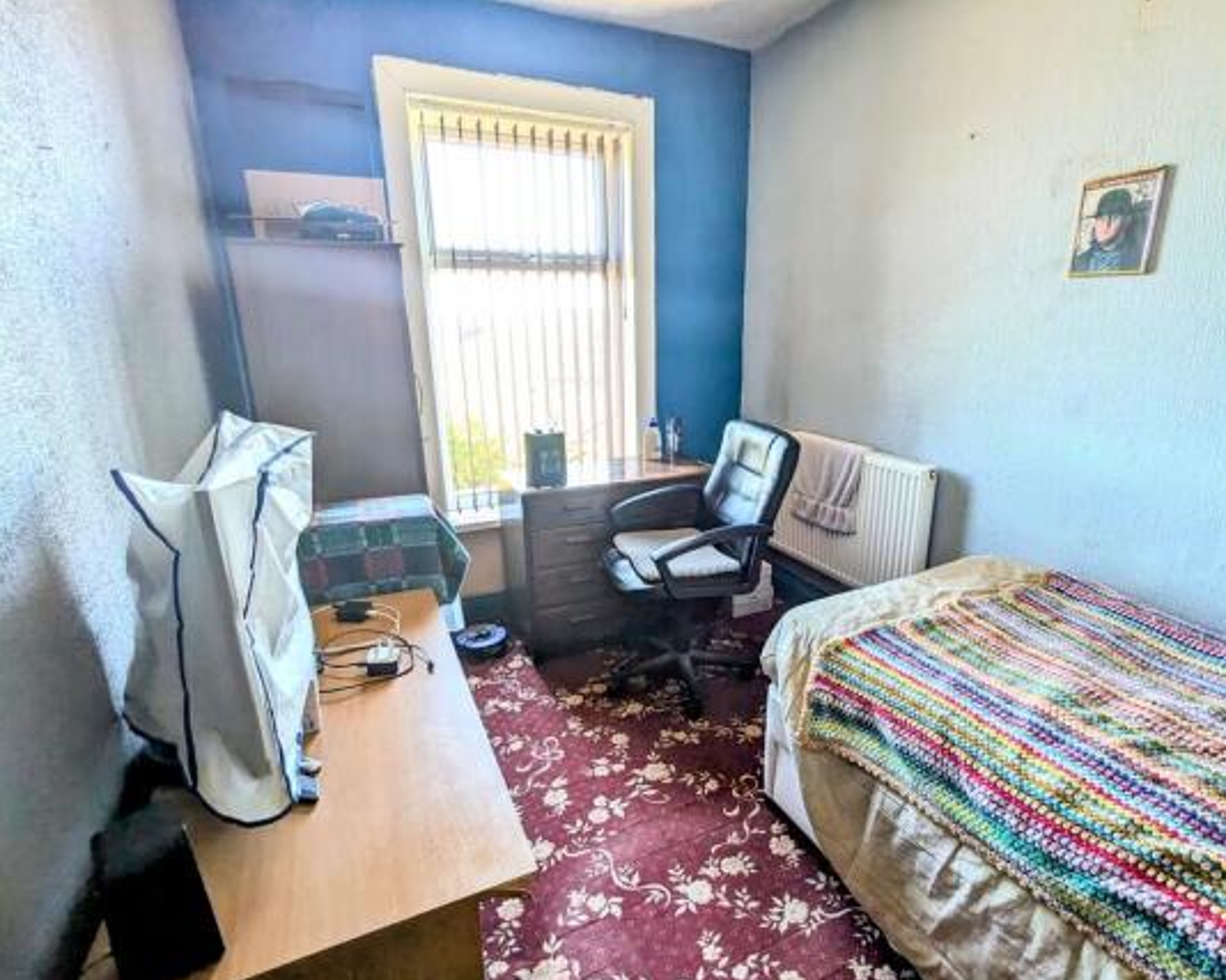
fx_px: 617
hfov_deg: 89.5
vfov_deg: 77.0
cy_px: 497
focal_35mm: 17
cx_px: 664
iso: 146
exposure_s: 1/50
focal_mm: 2.35
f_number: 2.2
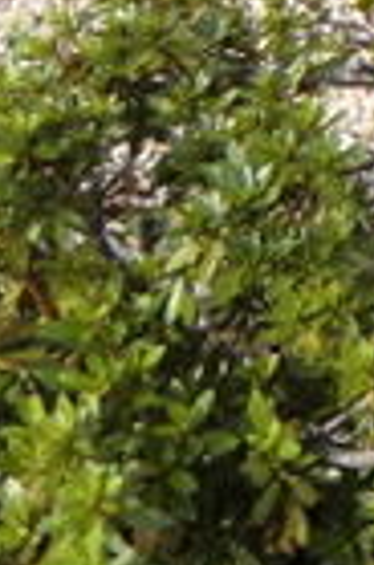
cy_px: -191
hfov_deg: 11.2
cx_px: 805
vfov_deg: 17.6
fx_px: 1691
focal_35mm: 108
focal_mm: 4.3
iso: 64
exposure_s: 1/200
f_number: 3.2
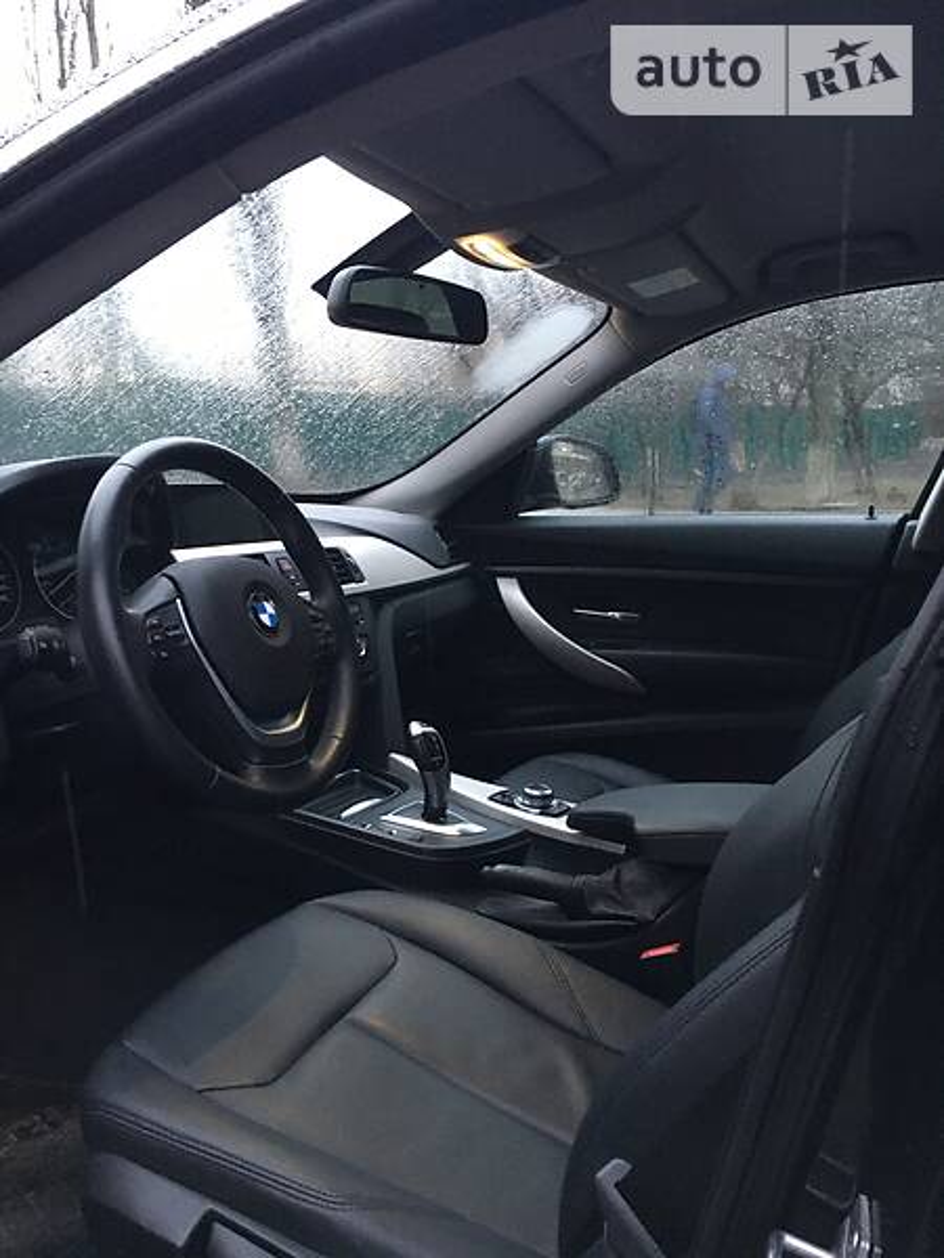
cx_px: 472
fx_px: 1054
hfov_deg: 48.2
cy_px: 629
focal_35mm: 29
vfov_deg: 61.7
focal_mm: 4.2
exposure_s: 1/20
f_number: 2.2
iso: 200
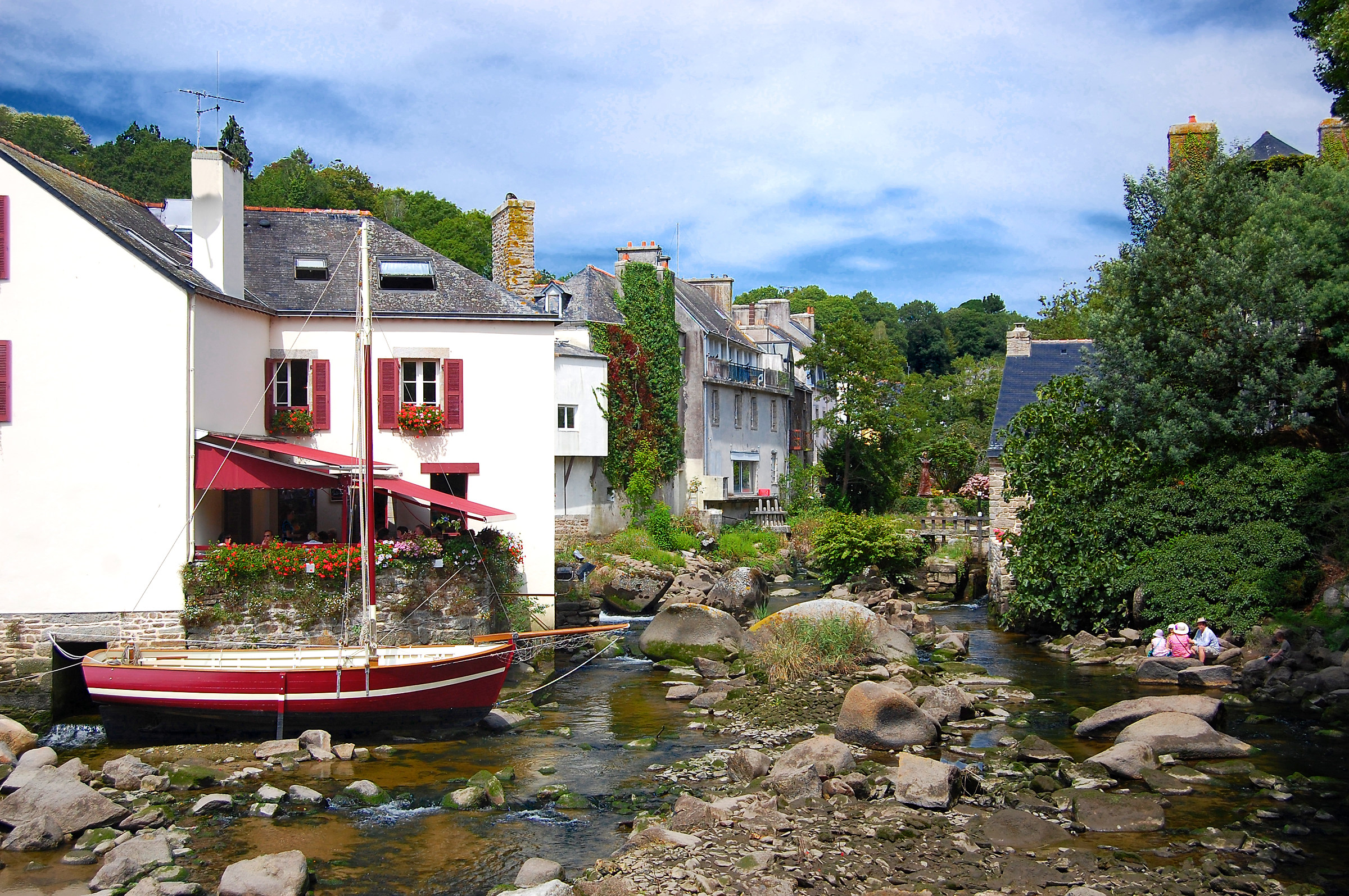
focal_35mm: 46
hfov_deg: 42.4
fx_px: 1741
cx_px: 674
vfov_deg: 28.9
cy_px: 448
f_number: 6.3
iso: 200
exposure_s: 1/160
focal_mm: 31
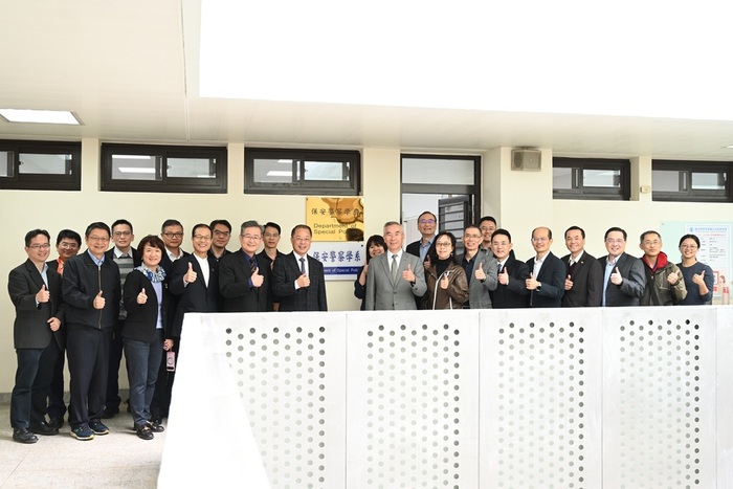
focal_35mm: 37
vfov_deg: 36.0
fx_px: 753
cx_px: 366
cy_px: 244
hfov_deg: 51.9
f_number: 4
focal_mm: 37
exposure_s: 1/125
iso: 800
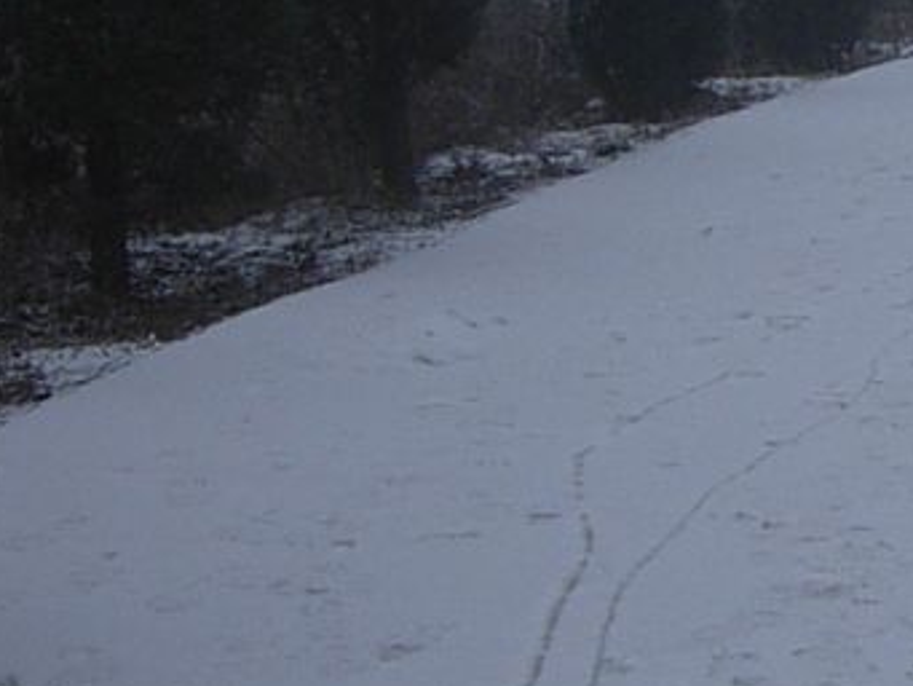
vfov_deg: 8.8
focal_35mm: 169
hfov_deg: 10.8
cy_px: 59
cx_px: 1783
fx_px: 4459
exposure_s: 1/209
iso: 50
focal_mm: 7.5
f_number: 4.8
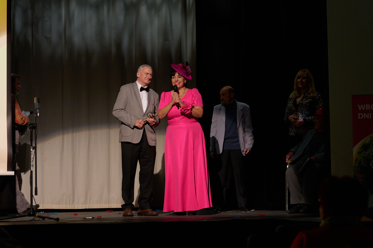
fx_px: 891
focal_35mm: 86
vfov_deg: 15.9
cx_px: 187
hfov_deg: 23.6
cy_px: 124
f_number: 2.8
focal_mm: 57
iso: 2500
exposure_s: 1/200
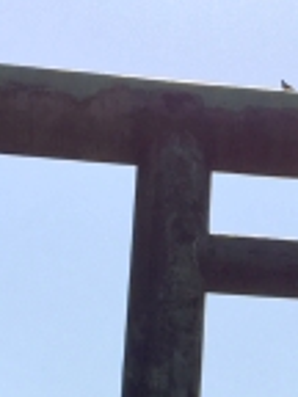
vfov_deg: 14.9
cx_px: 472
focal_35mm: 129
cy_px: 444
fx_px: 1481
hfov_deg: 11.0
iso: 32
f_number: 2.2
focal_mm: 4.15
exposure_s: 1/3300
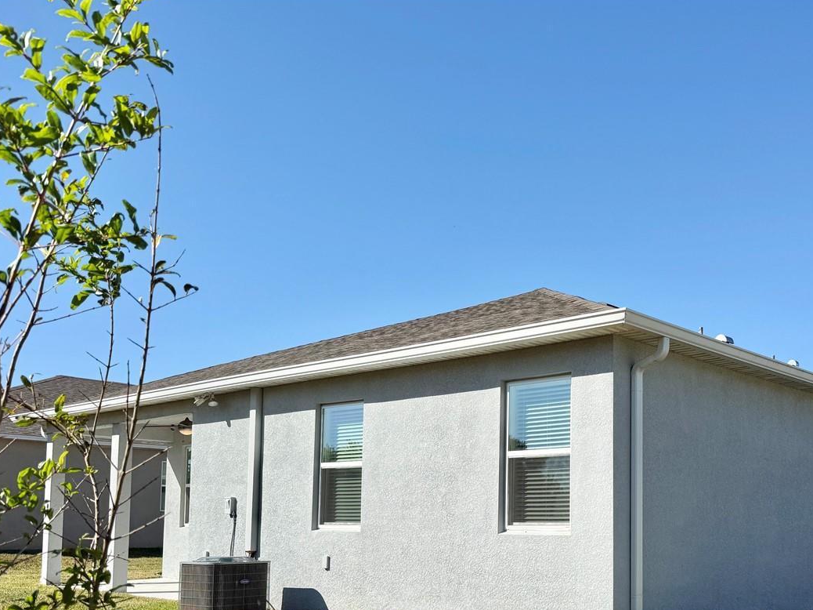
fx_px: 869
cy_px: 464
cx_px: 584
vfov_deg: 37.6
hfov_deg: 48.7
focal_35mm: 37
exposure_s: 1/6173
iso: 80
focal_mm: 6.76
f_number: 1.78
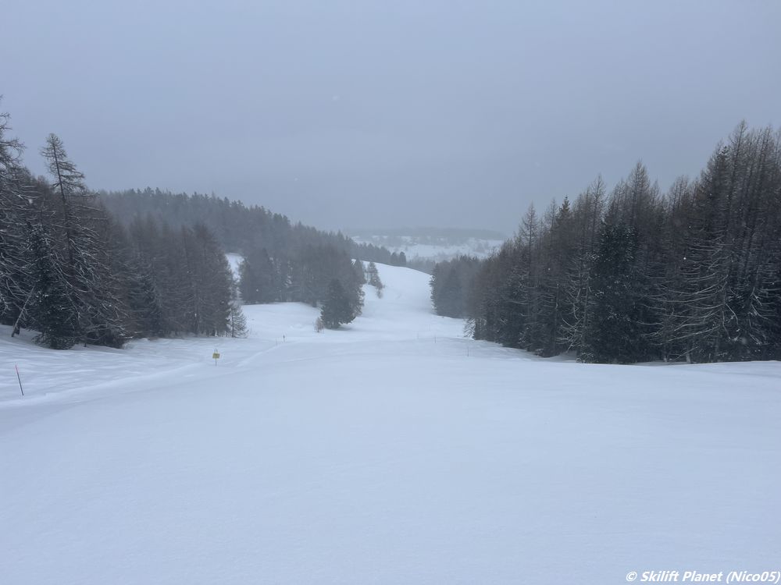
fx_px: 587
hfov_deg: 67.3
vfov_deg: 53.1
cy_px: 292
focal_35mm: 26
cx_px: 390
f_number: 1.5
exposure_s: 1/1779
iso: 50
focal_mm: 5.7
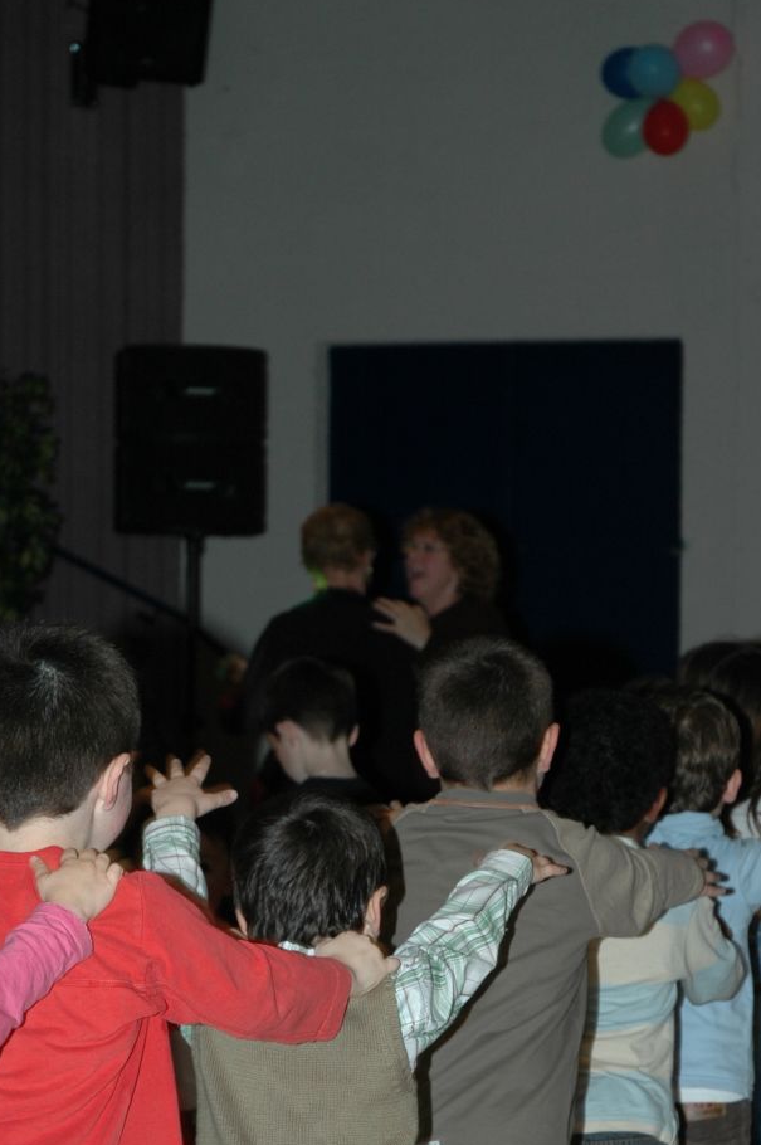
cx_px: 413
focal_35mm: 124
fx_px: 3939
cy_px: 809
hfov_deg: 11.0
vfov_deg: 16.5
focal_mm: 50
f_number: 4.5
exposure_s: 1/60
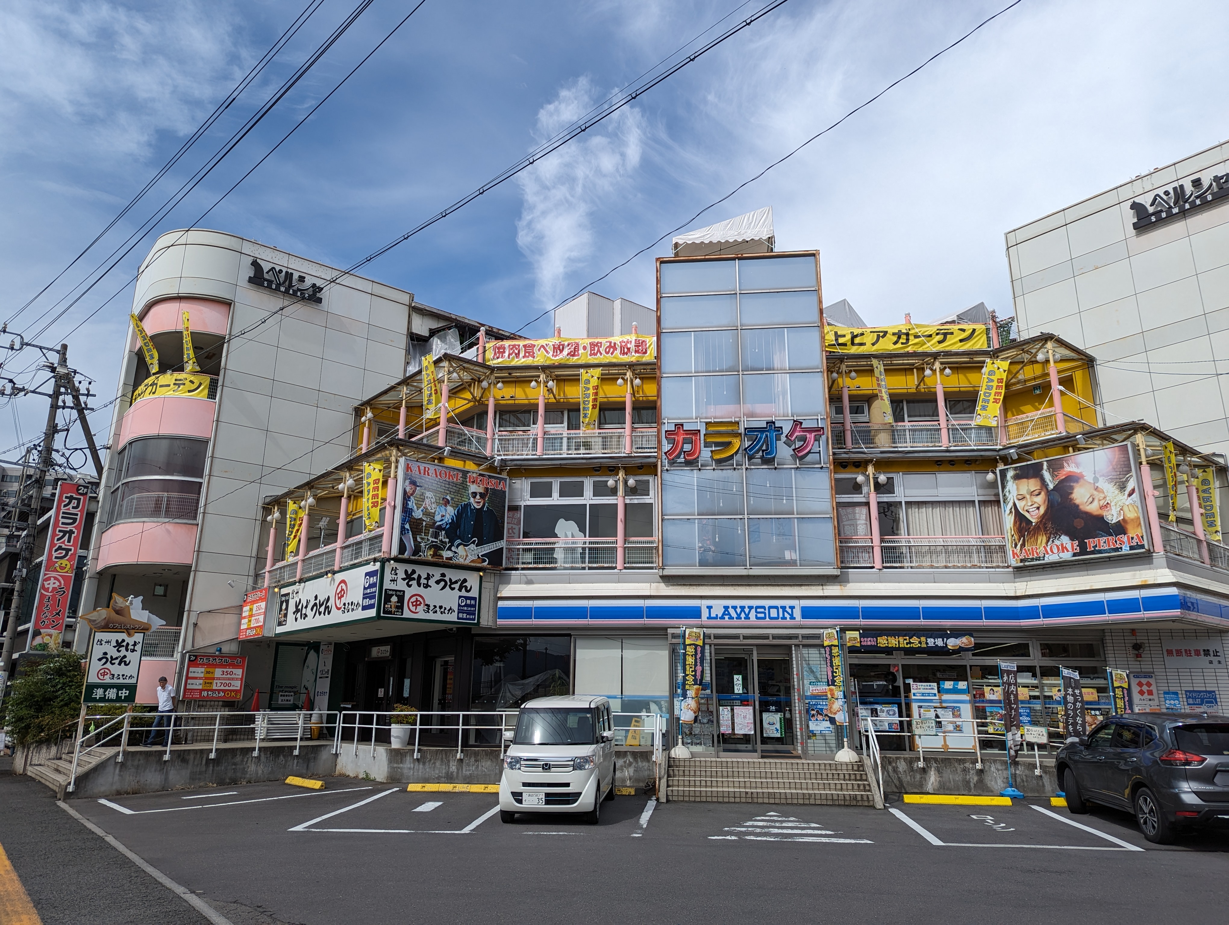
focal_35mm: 24
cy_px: 462
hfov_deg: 71.5
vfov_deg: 56.9
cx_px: 614
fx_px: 853
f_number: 1.85
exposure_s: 1/2632
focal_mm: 6.81
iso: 48
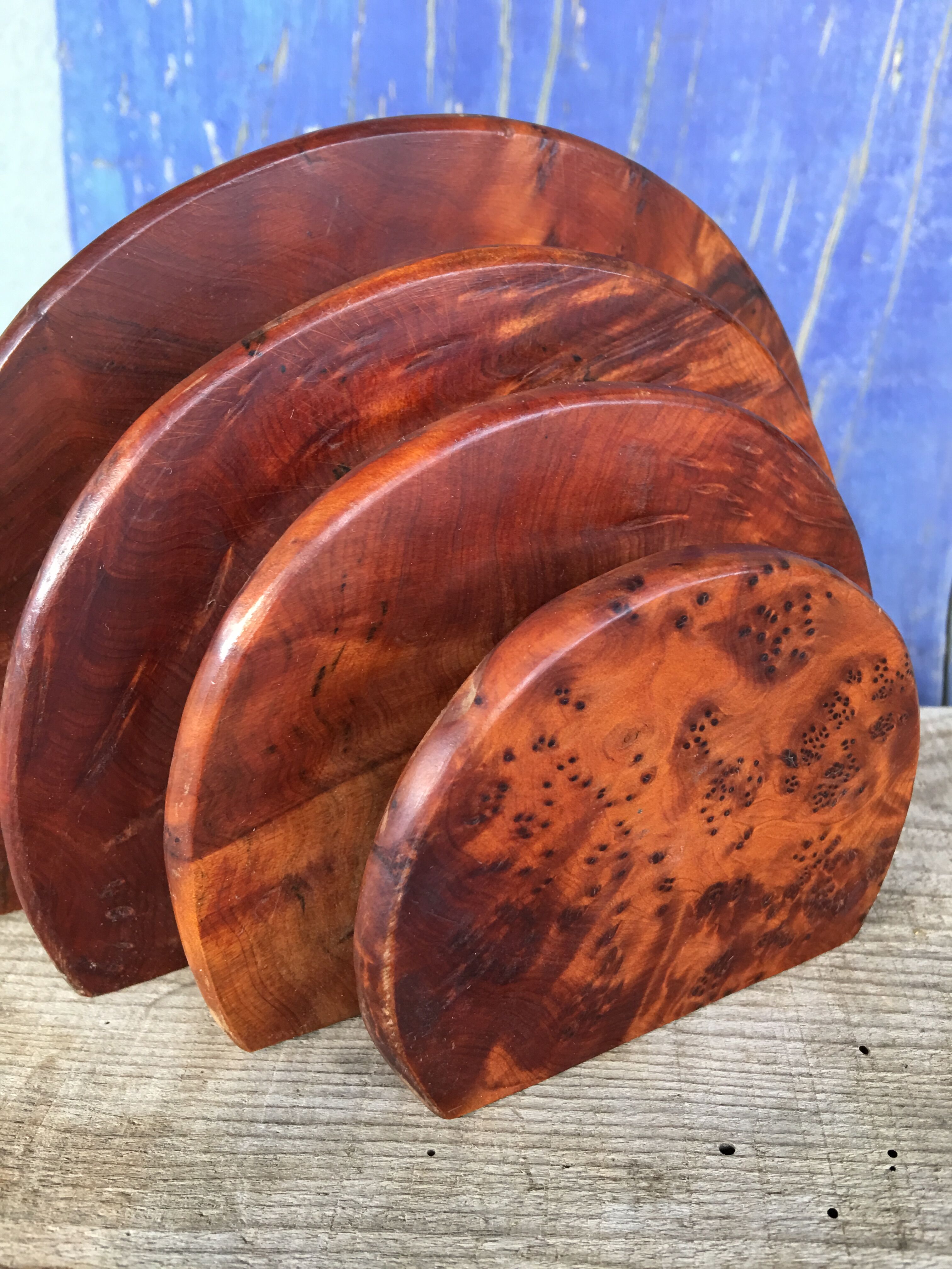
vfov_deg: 61.7
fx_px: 1063
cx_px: 476
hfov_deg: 48.2
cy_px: 634
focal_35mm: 29
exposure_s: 1/33
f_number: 2.2
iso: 50
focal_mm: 4.15
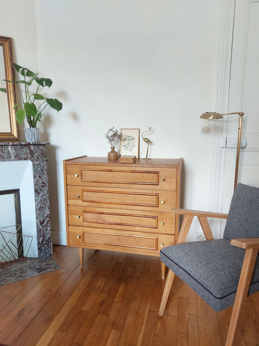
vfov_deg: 69.4
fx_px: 249
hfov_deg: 54.9
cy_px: 173
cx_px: 130
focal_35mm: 25
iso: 200
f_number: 1.8
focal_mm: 5.23
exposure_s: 1/50
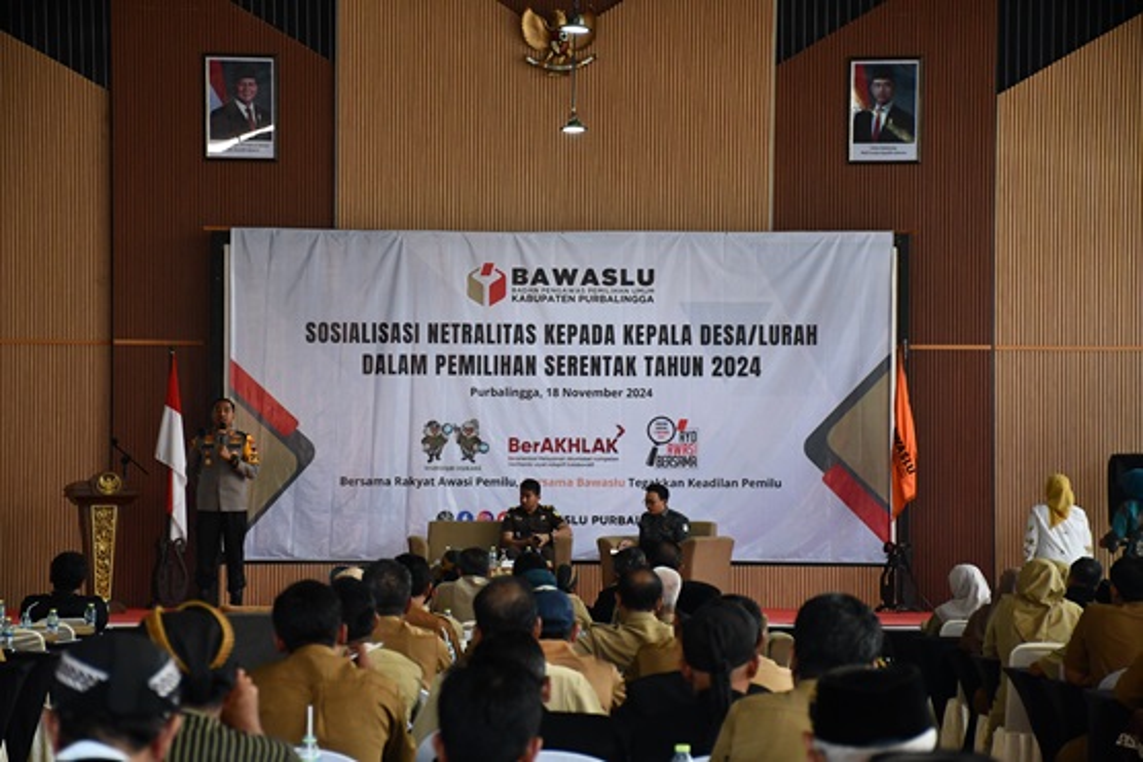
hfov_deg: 17.1
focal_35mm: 120
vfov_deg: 11.4
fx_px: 3811
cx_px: 572
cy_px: 381
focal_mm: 80
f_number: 5.3
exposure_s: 1/250
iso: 2200
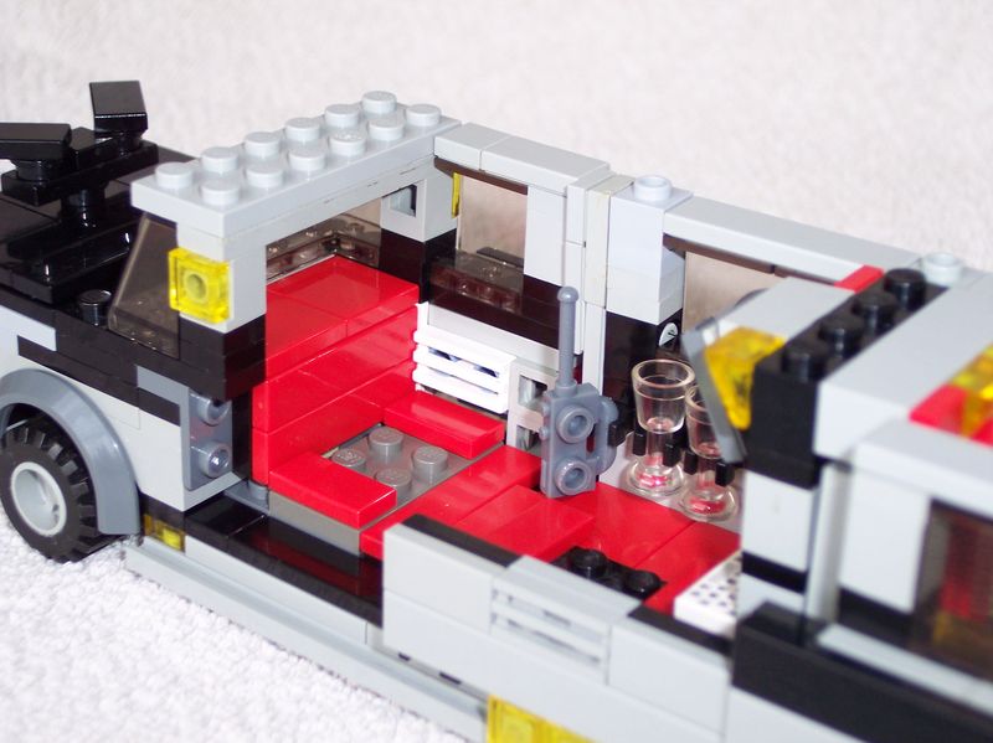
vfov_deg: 23.3
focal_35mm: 63
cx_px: 496
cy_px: 372
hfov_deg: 30.7
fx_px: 1806
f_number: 3.4
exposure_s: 1/45
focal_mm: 13.3
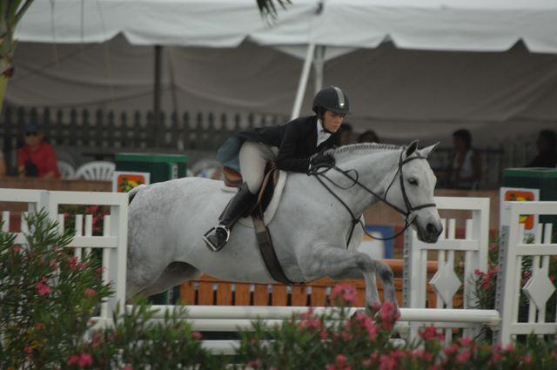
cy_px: 185
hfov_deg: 2.8
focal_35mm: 750
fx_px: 11589
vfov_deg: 1.8
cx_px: 278
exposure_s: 1/500
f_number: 6.3
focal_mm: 500
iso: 500
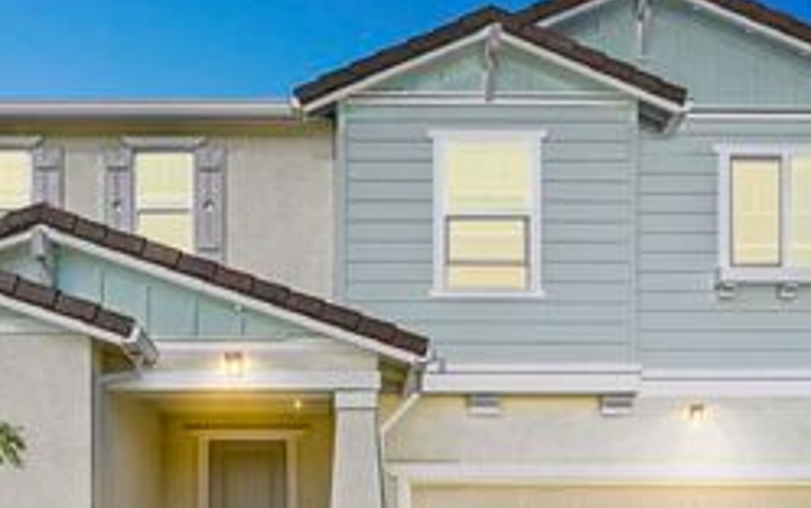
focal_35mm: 45
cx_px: 335
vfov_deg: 26.9
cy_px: 519
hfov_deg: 44.2
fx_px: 995
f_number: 2.8
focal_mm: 22
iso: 125
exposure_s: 1/1250
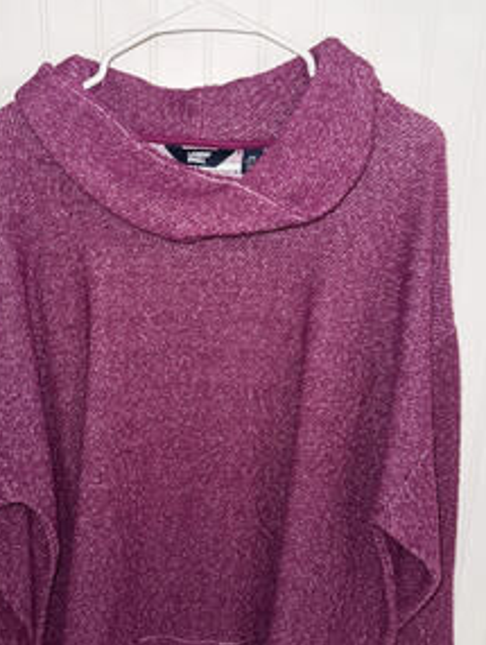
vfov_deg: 56.6
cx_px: 199
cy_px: 353
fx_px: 597
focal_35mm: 32
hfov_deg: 44.1
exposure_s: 1/10
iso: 160
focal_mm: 6.76
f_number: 1.78
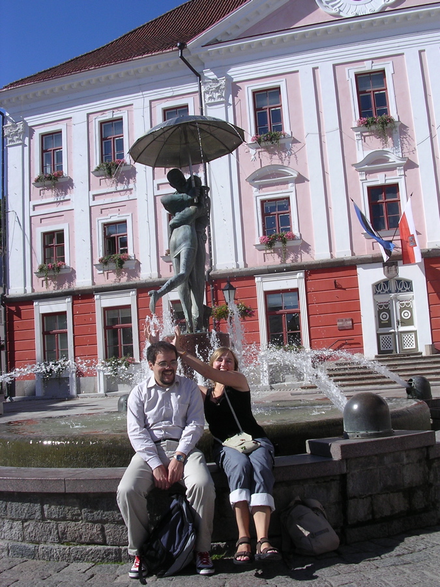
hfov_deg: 37.7
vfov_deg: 49.0
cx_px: 220
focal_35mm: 38
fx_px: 644
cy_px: 294
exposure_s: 1/368
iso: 100
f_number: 5.6
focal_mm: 5.8
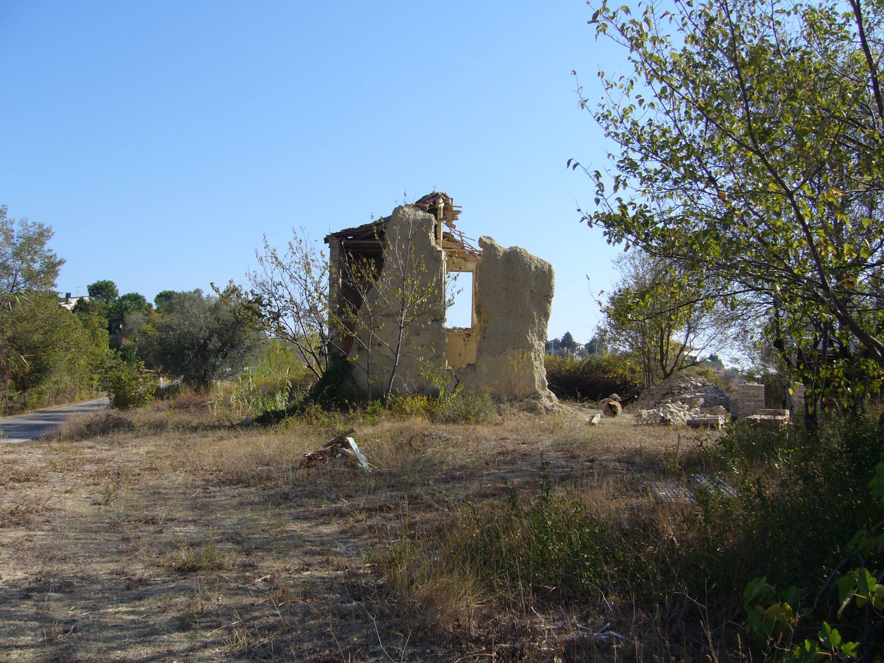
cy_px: 332
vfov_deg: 40.7
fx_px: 894
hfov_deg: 52.6
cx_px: 442
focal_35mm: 35
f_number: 5.6
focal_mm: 5.8
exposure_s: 1/250
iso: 80
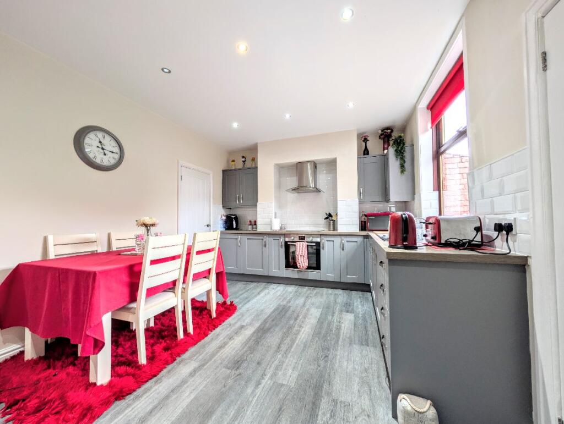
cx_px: 282
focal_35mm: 12
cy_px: 212
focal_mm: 2.02
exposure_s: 1/50
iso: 65
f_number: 1.7
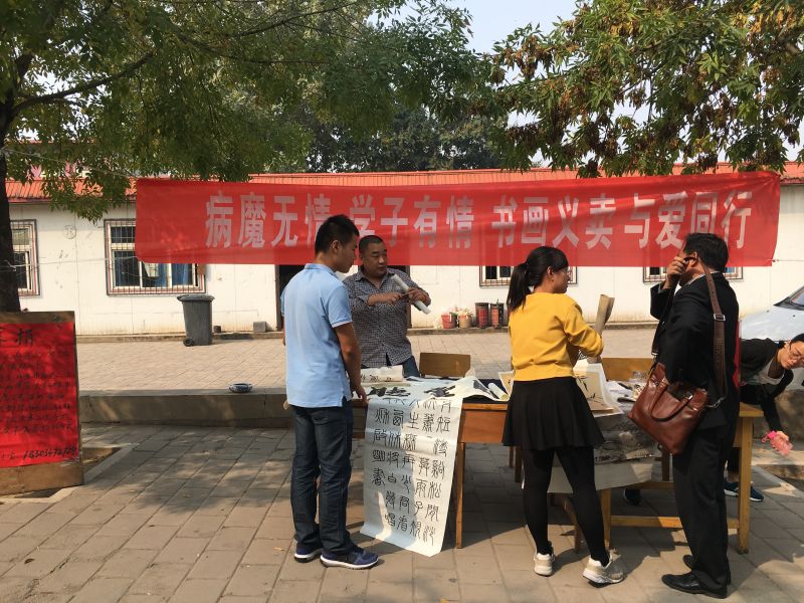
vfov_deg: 48.2
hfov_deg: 61.7
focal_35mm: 29
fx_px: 674
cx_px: 402
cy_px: 302
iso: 25
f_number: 2.2
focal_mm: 4.15
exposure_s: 1/1012
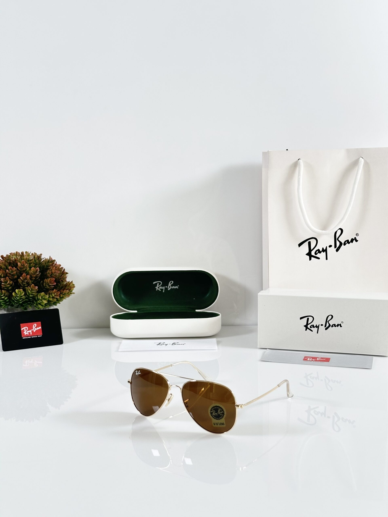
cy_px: 258
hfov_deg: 30.3
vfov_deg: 39.7
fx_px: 717
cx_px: 194
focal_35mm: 48
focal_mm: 6.86
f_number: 1.78
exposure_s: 1/121
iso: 80
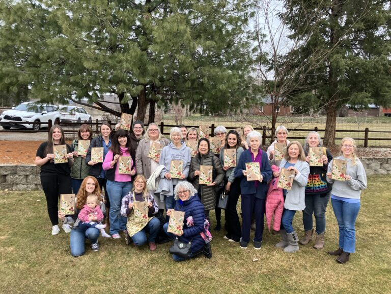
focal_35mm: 28
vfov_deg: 49.7
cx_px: 196
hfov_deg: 63.4
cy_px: 147
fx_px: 316
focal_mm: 3.99
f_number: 1.8
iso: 80
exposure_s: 1/121
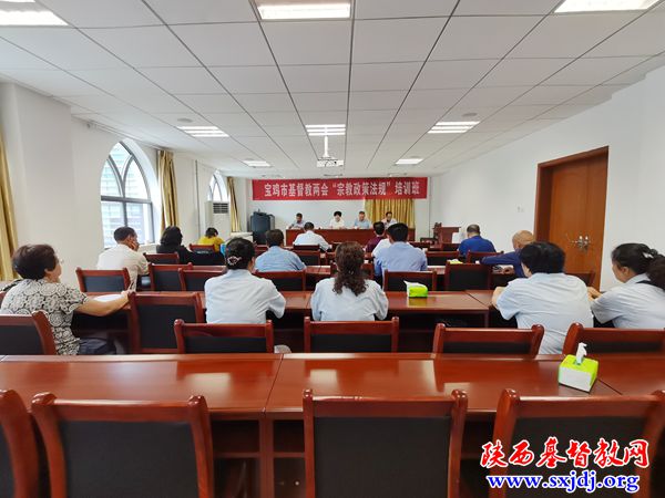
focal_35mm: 17
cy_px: 249
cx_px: 332
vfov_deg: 74.7
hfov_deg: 91.0
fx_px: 327
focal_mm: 1.78
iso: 200
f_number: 2.4
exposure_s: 1/50
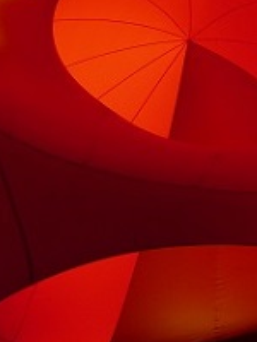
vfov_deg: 35.8
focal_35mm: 51
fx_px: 505
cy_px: 51
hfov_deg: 28.4
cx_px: 91
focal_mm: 4.3
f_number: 3.3
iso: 160
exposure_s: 1/60
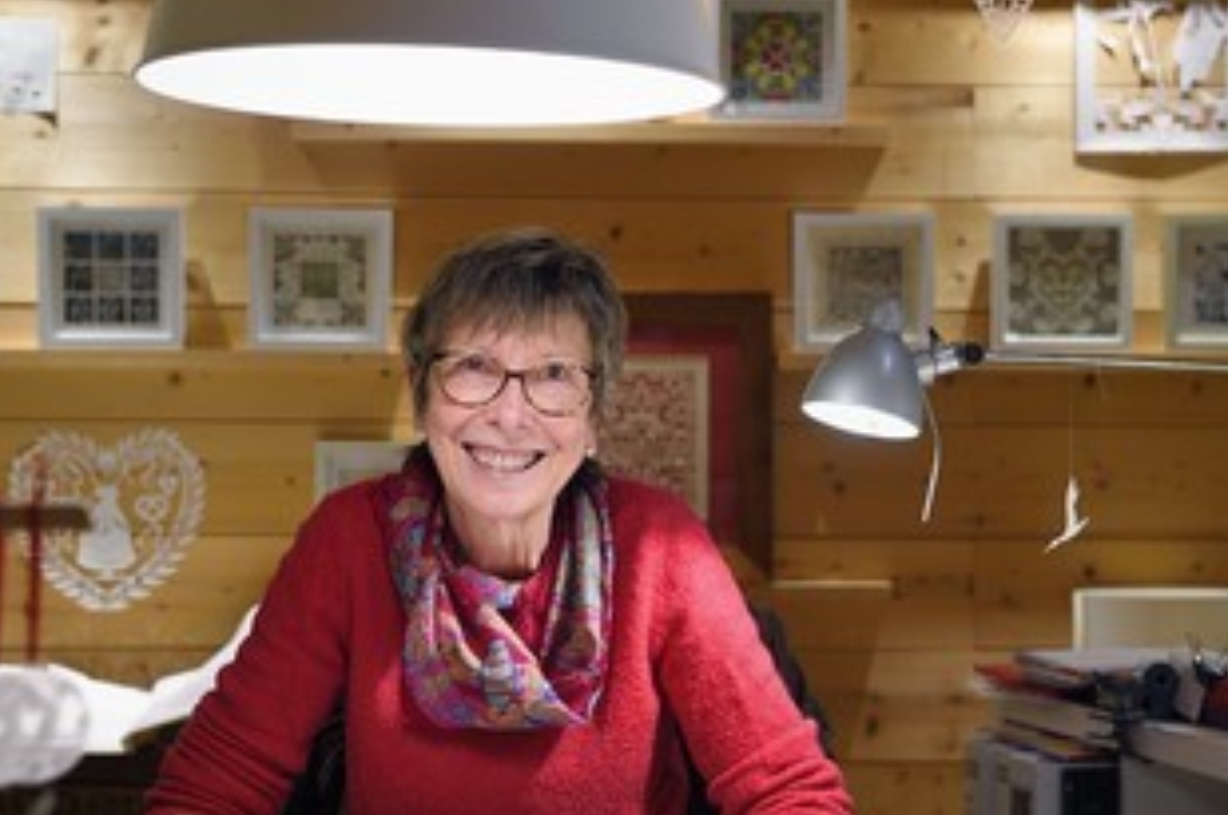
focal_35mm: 75
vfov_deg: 18.1
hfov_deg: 27.0
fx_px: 2554
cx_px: 634
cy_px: 425
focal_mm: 55
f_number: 5
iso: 1600
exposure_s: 1/50
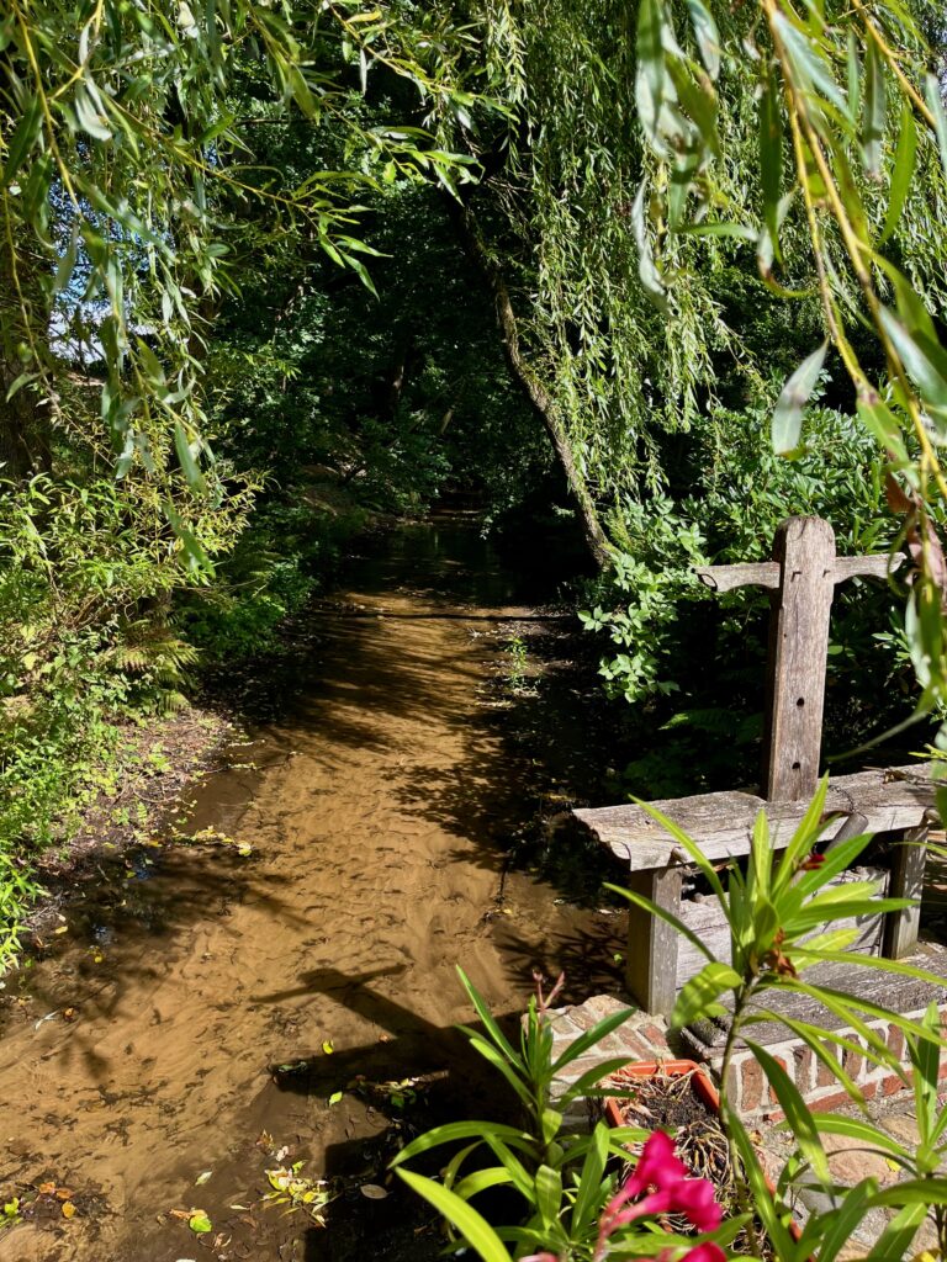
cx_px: 474
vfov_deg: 67.3
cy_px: 631
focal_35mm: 26
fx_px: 948
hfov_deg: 53.1
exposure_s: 1/766
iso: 50
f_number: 1.6
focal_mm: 5.1
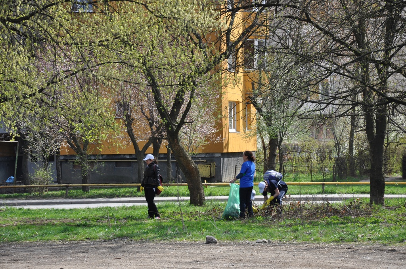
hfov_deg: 13.1
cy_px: 134
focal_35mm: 158
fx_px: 1774
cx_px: 203
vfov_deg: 8.7
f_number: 8
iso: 200
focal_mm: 105
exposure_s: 1/250
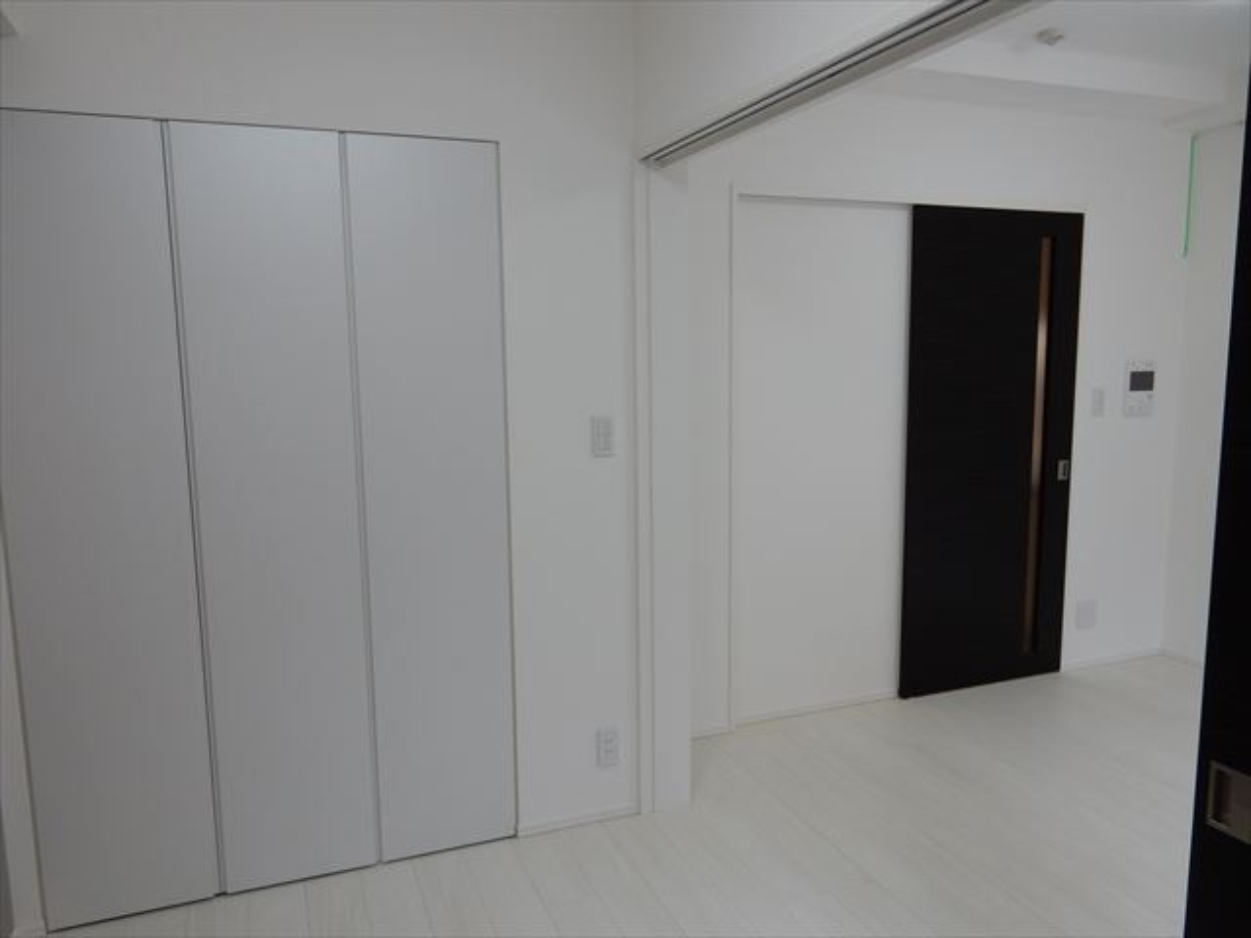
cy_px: 469
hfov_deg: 69.4
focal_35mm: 25
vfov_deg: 54.9
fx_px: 903
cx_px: 626
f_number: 3.7
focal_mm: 4.5
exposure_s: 1/40
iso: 125
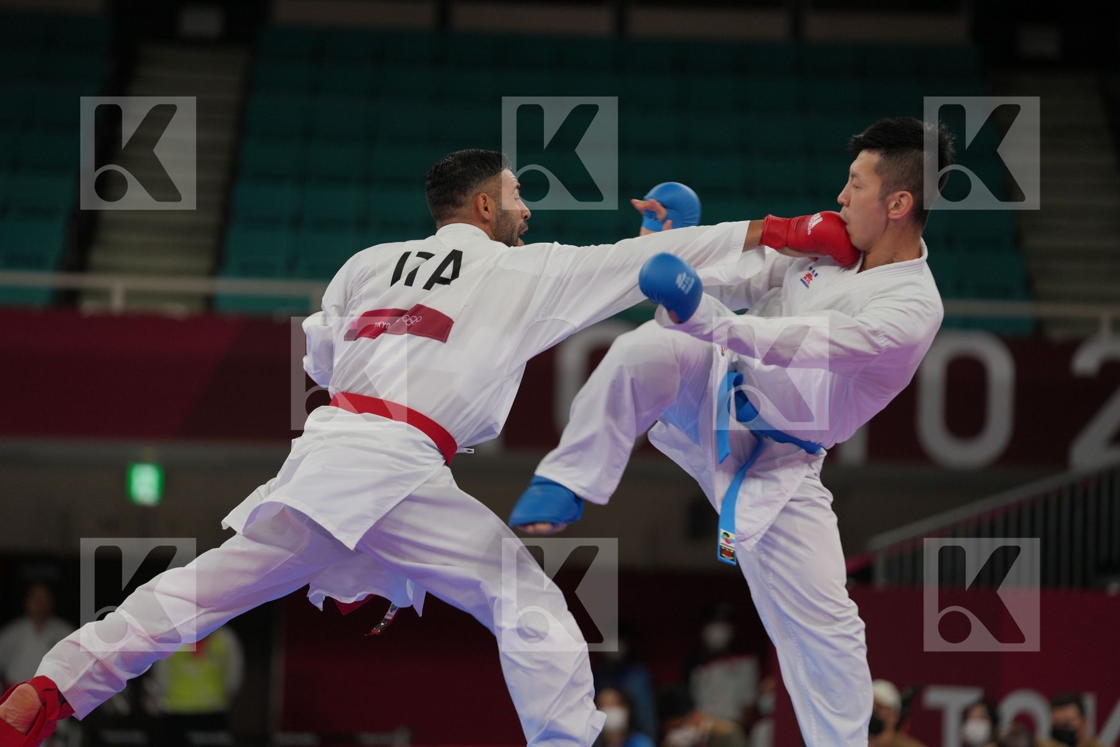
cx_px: 560
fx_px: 5973
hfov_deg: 10.7
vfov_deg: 7.2
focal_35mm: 192
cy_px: 374
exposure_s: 1/1000
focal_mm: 192
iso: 400
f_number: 2.8
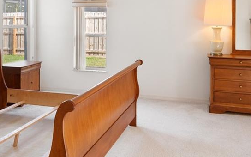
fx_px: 287
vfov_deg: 29.5
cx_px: 109
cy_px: 22
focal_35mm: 42
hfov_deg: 47.1
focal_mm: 14
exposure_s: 1/13
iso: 250
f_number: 6.3
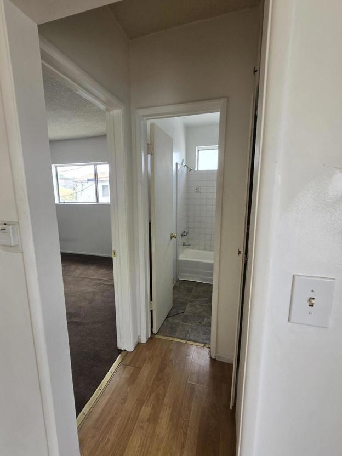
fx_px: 211
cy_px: 238
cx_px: 158
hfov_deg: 78.0
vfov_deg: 94.4
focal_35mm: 16
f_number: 2.2
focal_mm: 1.7
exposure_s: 1/60
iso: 32
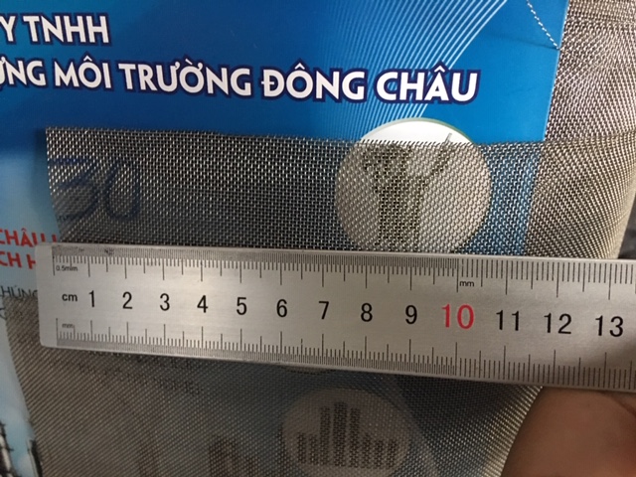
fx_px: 533
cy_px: 238
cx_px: 318
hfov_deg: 61.7
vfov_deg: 48.2
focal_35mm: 29
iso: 160
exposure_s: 1/8
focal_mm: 4.15
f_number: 2.2
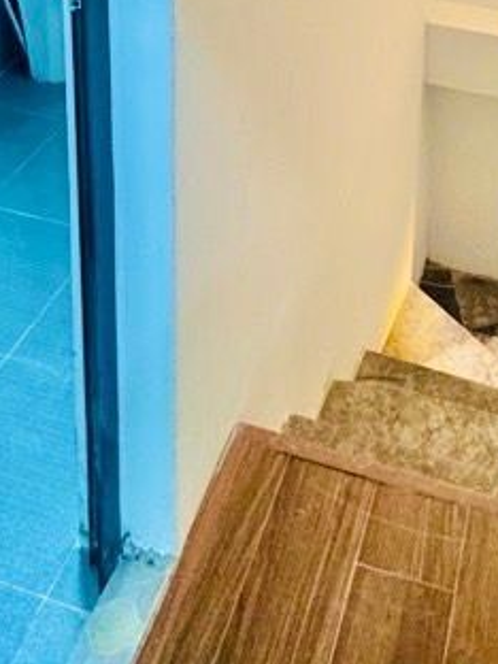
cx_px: 421
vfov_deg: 29.1
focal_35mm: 46
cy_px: -287
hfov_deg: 30.5
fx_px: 882
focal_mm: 2.22
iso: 200
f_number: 2.2
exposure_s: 1/50
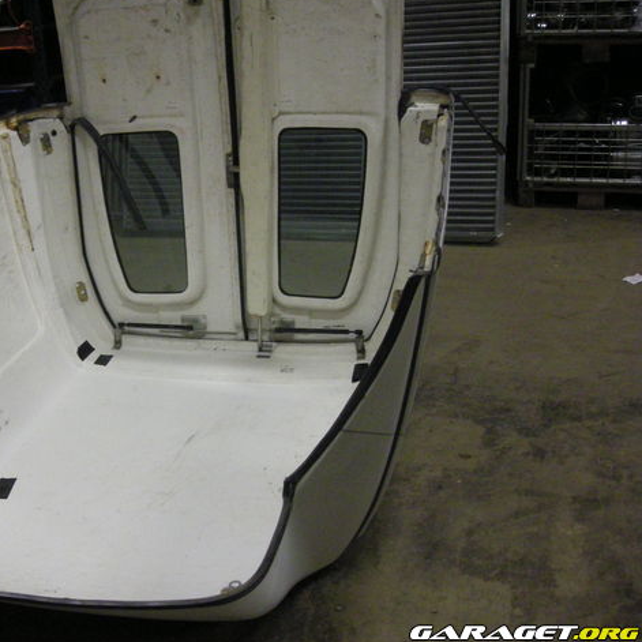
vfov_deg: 40.0
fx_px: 881
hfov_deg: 39.5
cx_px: 207
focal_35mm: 42
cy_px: 319
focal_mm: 5.7
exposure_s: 1/35
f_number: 2.8
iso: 400
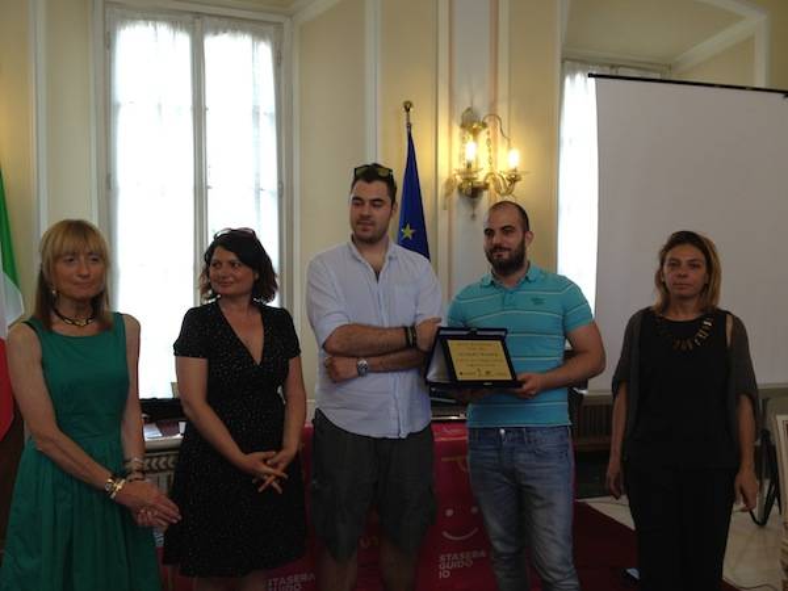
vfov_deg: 40.7
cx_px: 394
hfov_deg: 52.6
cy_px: 296
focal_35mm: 35
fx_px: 797
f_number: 2.4
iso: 50
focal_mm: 4.28
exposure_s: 1/60
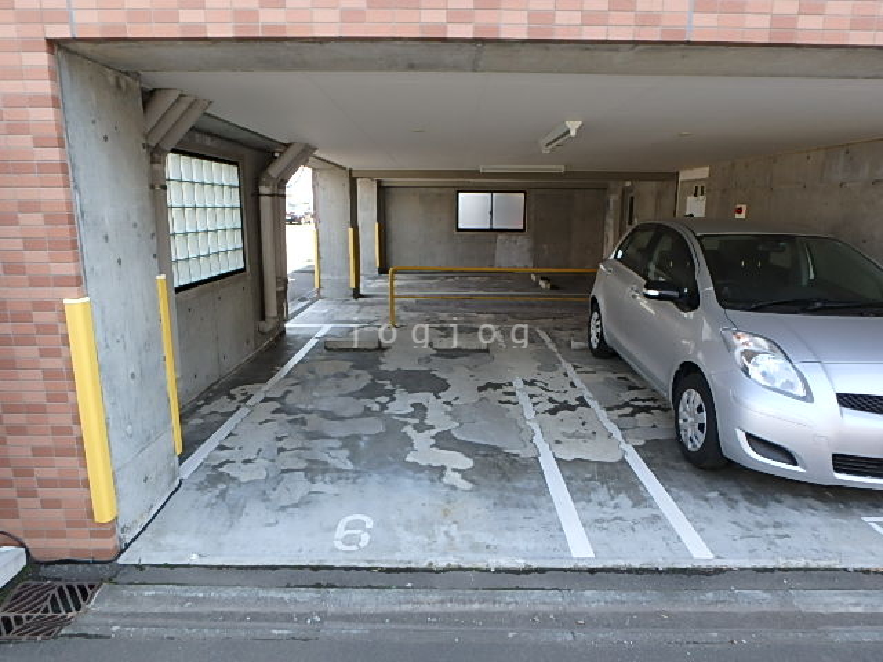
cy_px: 331
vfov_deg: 63.4
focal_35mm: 21
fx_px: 536
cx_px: 442
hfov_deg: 79.0
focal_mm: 3.7
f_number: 3.5
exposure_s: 1/100
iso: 125
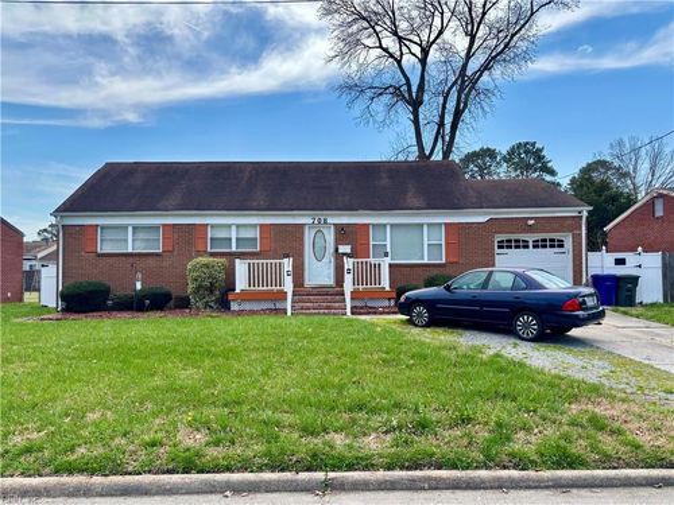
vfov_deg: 53.1
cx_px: 337
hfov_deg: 67.3
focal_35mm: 26
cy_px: 252
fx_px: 506
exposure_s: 1/3021
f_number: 1.6
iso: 50
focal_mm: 5.96
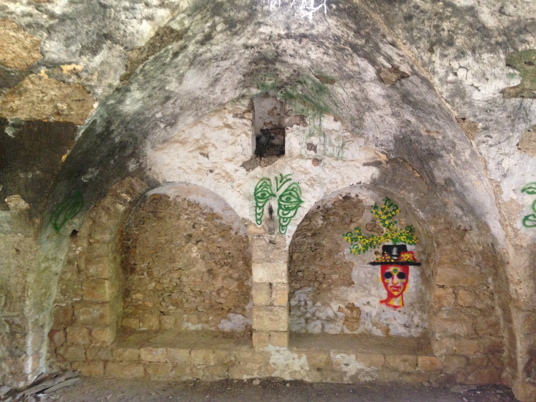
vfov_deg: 42.9
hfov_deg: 55.4
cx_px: 268
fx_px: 511
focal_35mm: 33
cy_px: 201
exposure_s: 1/20
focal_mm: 4.12
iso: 250
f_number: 2.4
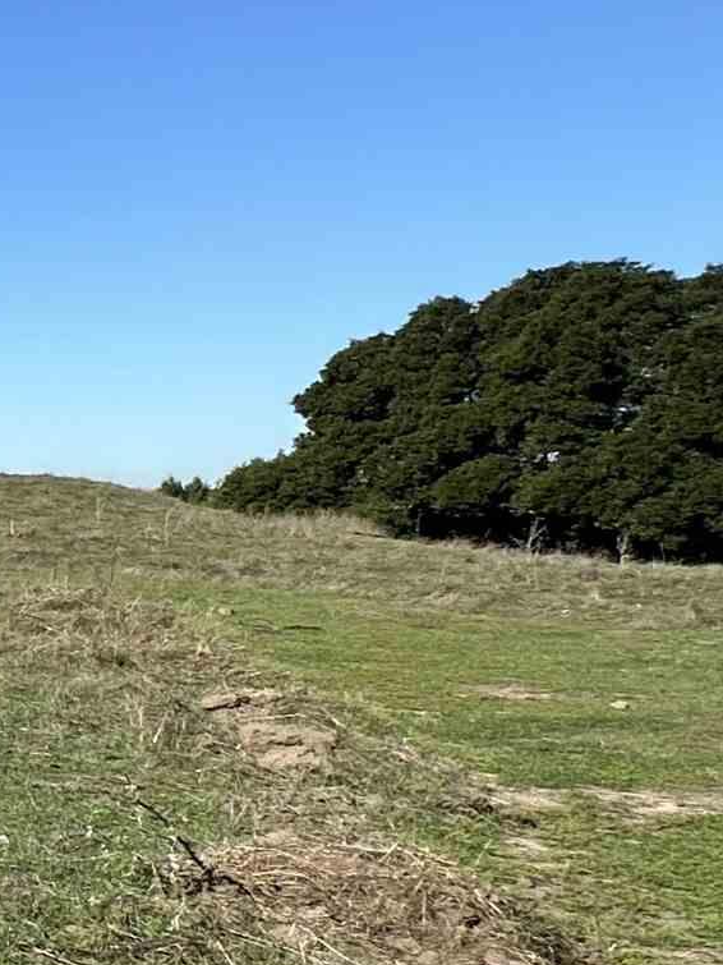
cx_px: -1095
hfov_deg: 14.3
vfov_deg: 33.7
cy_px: 589
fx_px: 1588
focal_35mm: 57
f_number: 2.2
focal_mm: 2.22
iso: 50
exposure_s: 1/2053
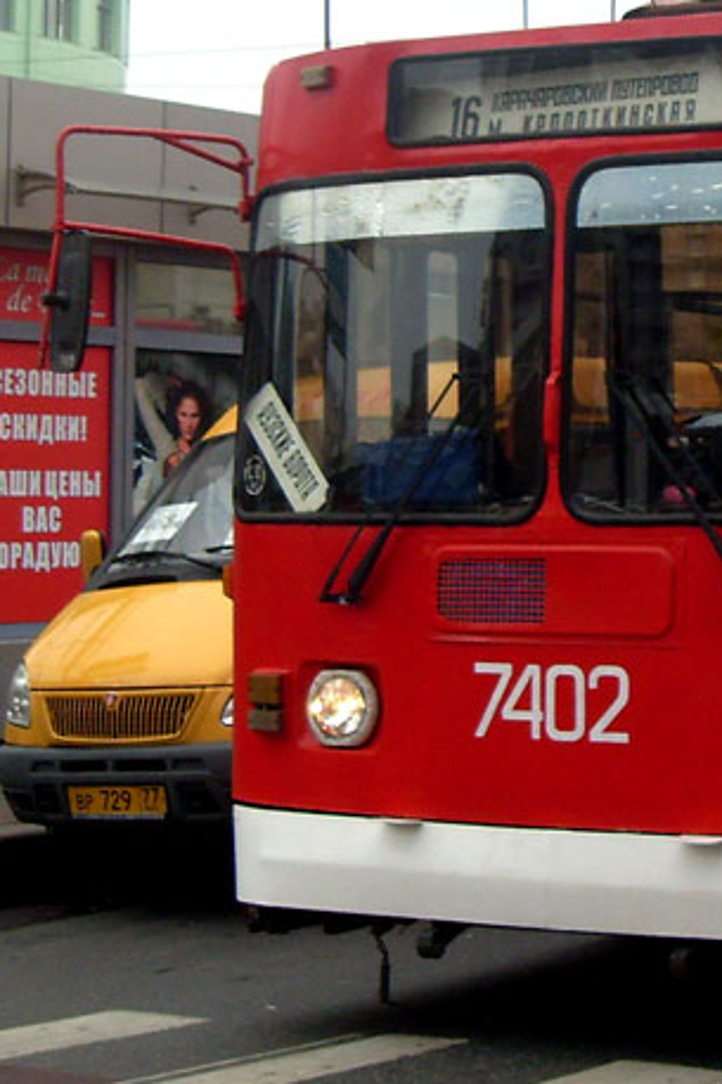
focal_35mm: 86
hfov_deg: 15.2
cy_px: 334
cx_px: 907
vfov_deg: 23.5
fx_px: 2589
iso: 80
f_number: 7
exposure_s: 1/125
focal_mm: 6.3
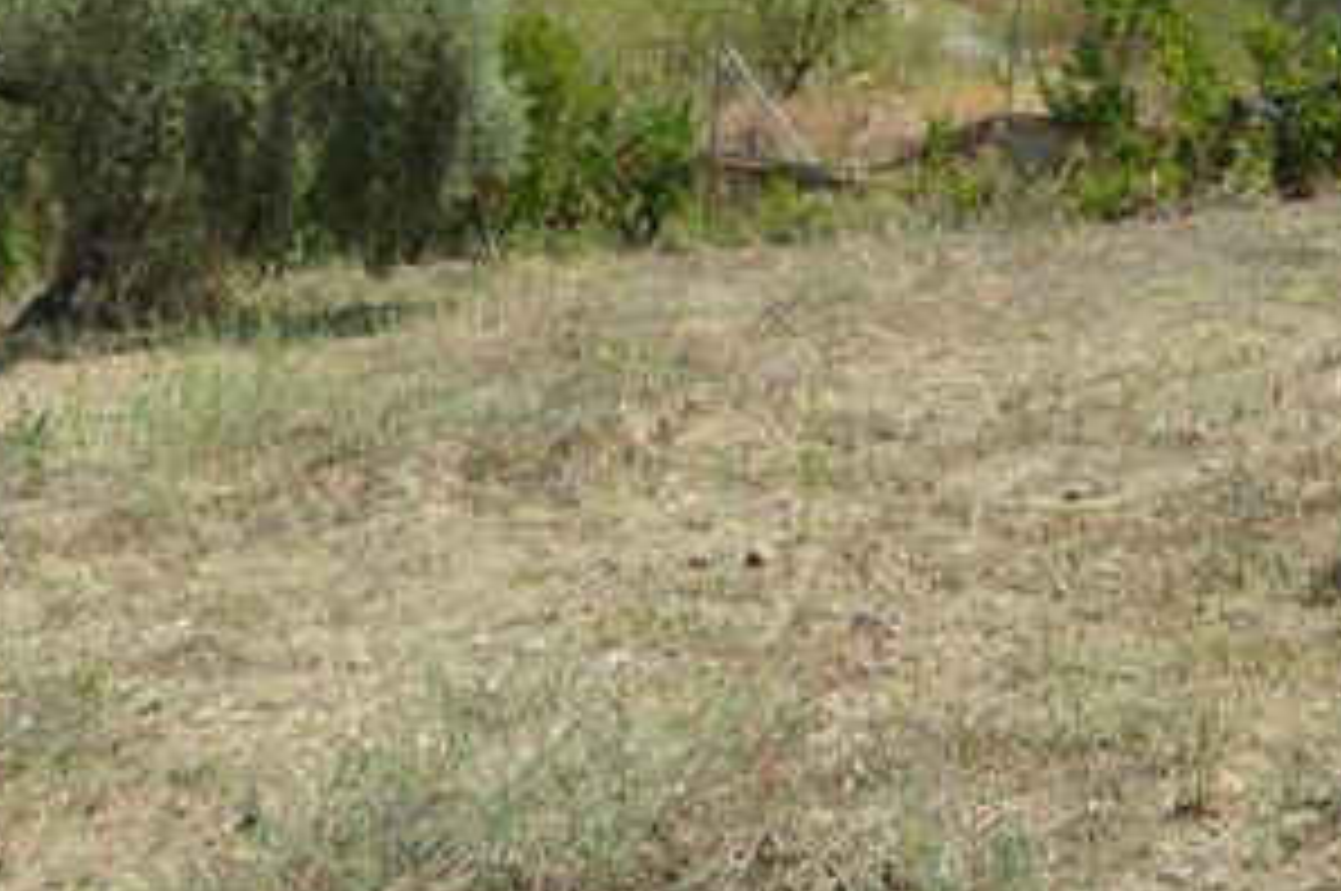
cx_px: 619
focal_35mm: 71
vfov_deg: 18.6
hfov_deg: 28.5
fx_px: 2642
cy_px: -14
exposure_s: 1/250
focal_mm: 20
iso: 100
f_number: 8
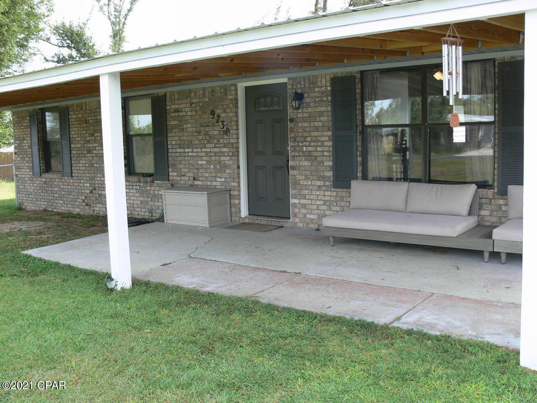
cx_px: 268
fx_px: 543
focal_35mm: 35
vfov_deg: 40.7
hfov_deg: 52.6
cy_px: 202
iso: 80
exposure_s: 1/100
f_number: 4
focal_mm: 7.4
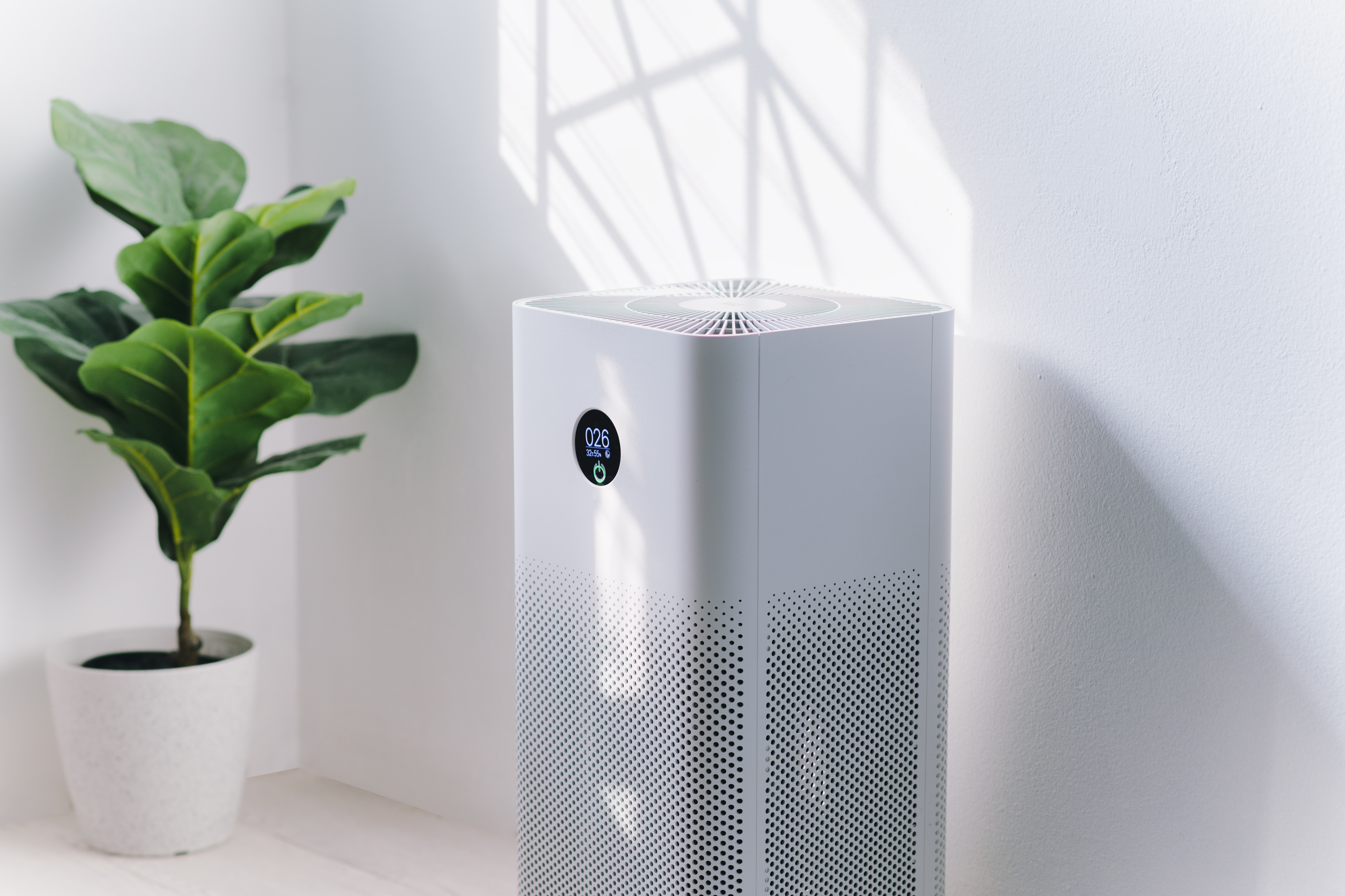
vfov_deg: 15.9
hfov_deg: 23.6
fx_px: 3213
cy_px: 447
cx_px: 664
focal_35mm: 86
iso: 100
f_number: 4
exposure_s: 1/160
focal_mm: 85
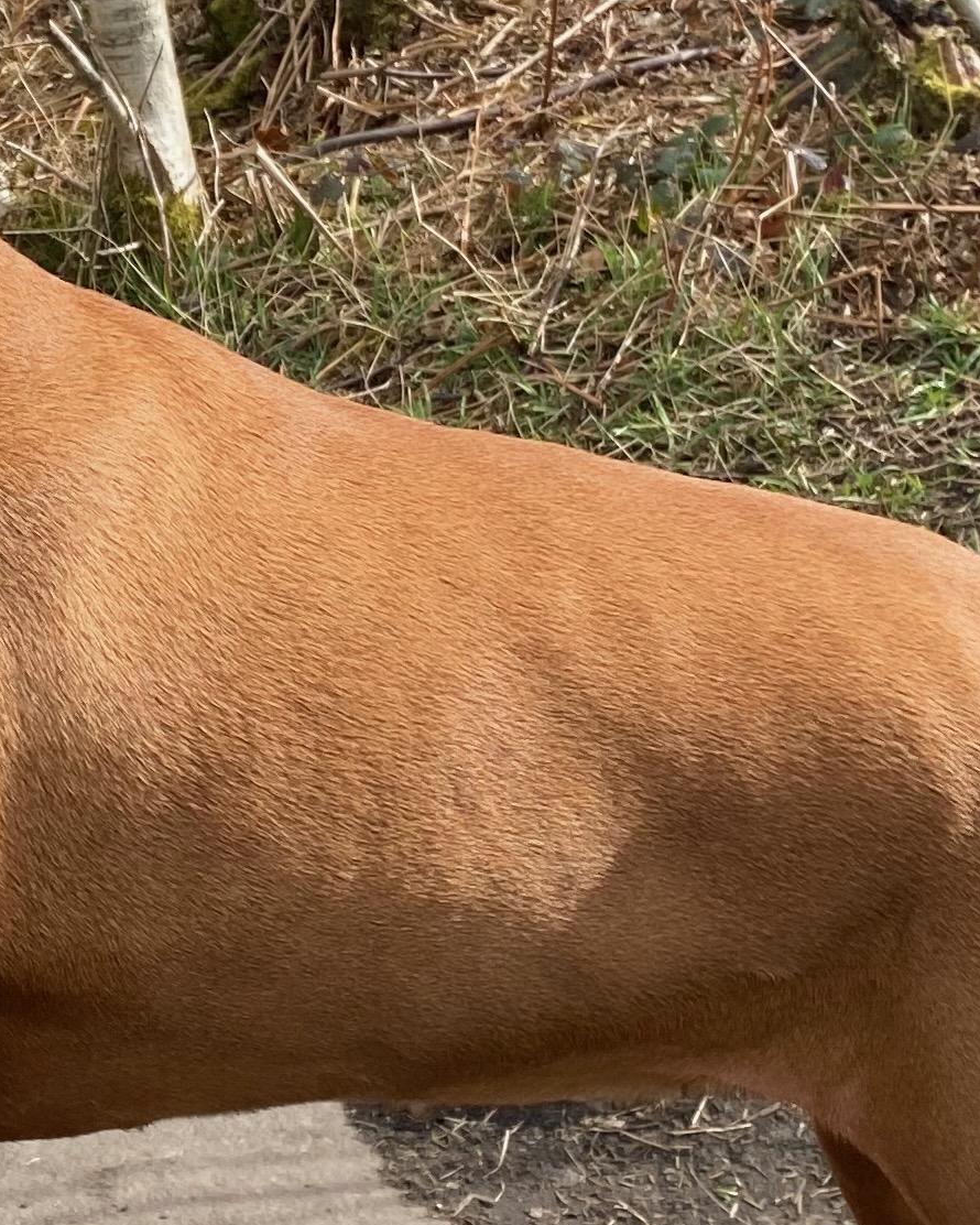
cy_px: 316
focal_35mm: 92
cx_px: -66
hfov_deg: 16.3
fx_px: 3335
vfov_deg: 20.7
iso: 32
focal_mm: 4.25
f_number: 1.8
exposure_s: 1/1124
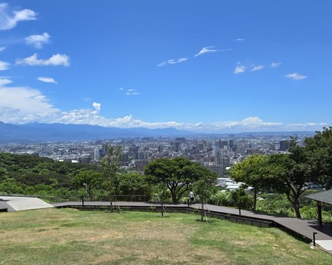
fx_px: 393
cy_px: 129
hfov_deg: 45.8
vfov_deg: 37.3
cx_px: 171
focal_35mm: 40
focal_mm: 5.4
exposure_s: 1/3018
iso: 25
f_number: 1.8
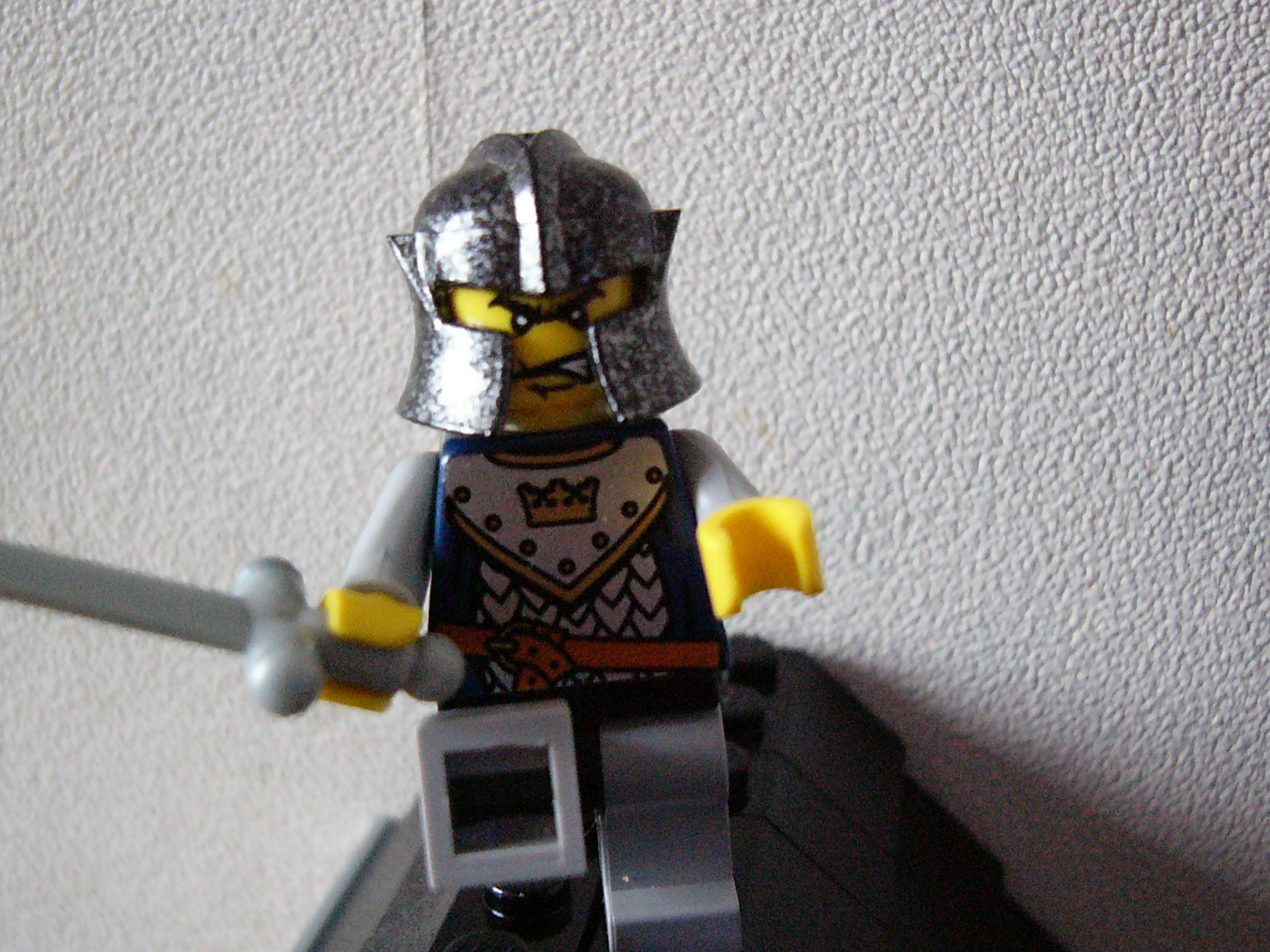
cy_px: 474
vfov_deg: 33.6
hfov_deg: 43.8
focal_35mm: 43
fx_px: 1577
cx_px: 569
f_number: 2.8
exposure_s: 1/30
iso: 400
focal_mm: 5.8
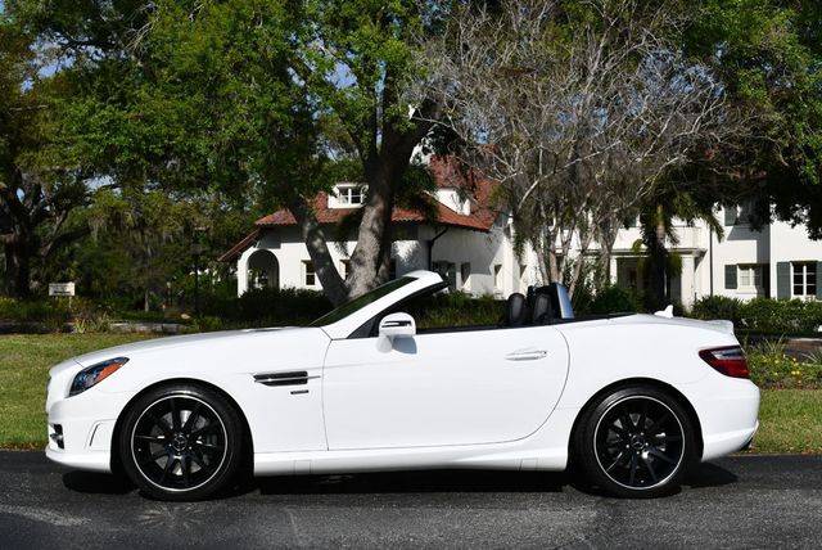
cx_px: 411
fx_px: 1188
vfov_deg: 26.0
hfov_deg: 38.2
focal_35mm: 52
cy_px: 275
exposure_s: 1/400
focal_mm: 26
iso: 100
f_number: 10
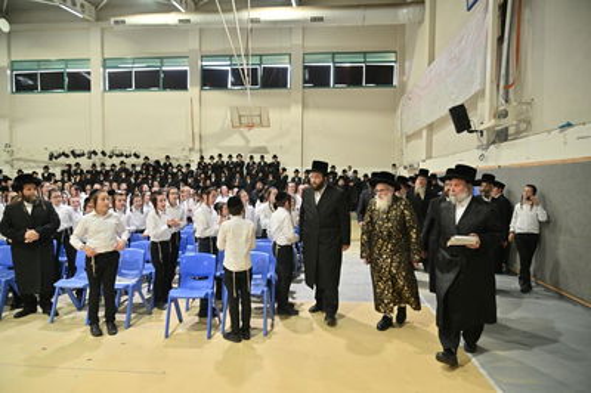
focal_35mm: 24
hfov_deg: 73.8
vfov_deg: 53.1
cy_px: 196
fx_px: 394
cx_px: 296
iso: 800
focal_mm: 24
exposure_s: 1/160
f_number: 4
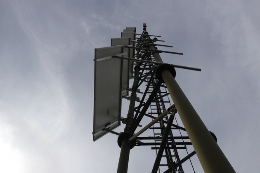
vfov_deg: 35.9
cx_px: 131
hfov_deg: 51.9
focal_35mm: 37
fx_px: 267
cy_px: 80
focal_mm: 4.28
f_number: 2.4
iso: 50
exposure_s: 1/4255
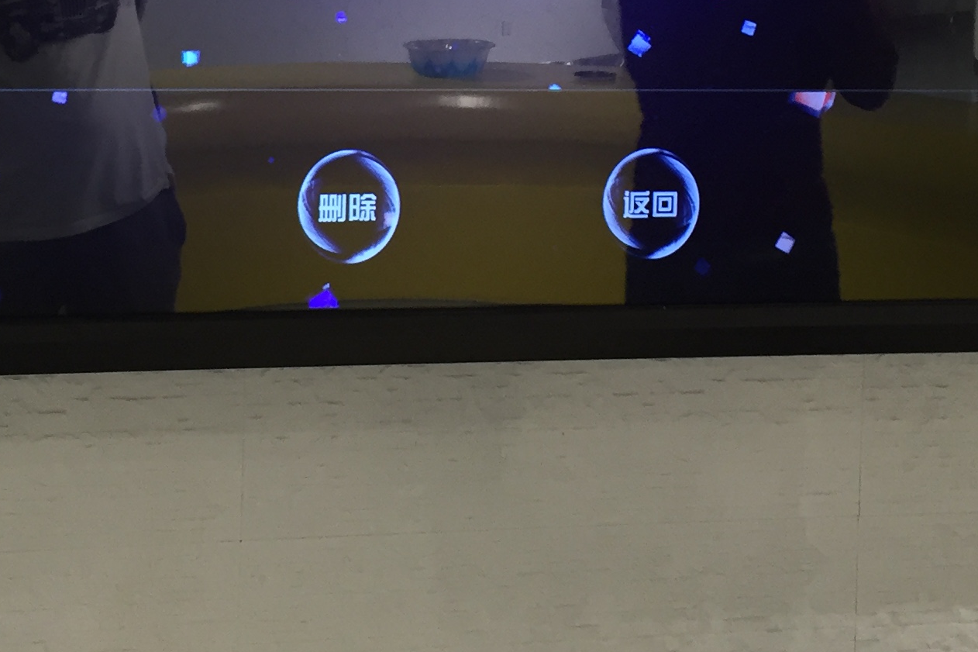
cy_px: -84
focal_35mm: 78
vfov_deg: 16.9
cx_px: 472
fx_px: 2119
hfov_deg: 26.0
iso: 50
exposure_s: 1/33
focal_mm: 4.15
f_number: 2.2
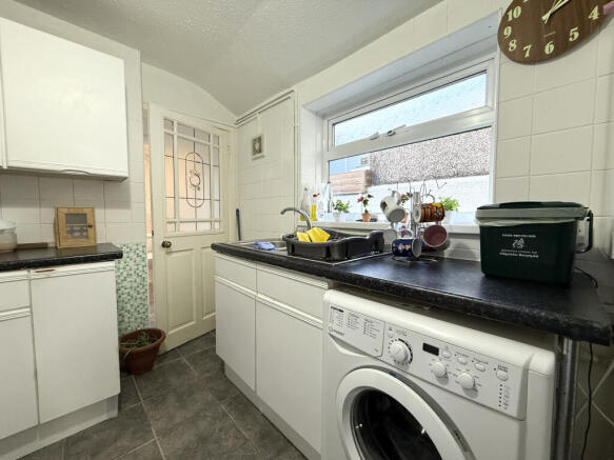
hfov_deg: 102.1
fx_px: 248
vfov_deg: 85.7
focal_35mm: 14
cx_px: 307
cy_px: 230
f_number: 2.2
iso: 200
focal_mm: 2.22
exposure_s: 1/100
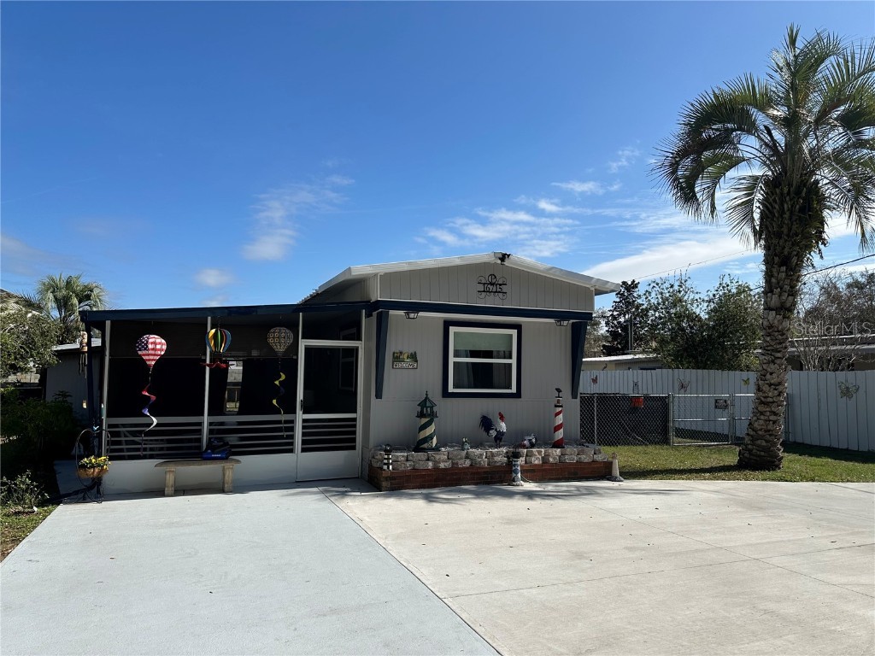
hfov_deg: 71.6
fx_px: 607
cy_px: 328
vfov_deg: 56.8
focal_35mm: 24
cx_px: 438
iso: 80
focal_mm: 6.86
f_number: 1.78
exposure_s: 1/6211
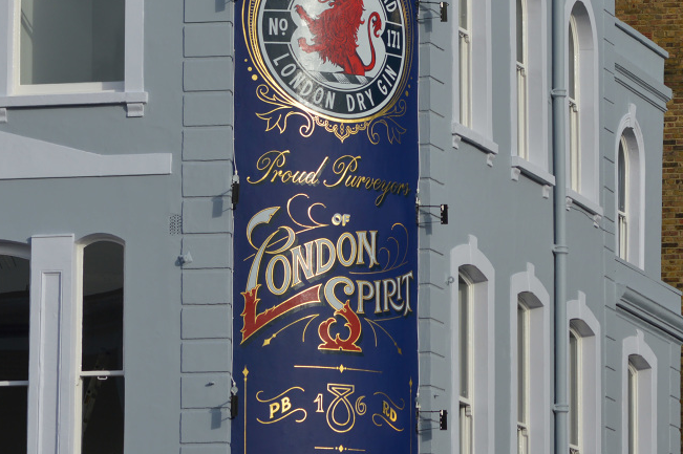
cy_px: 102
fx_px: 4644
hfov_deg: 8.4
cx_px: 634
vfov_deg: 5.6
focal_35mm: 245
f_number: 7.1
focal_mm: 85
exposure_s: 1/250
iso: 100
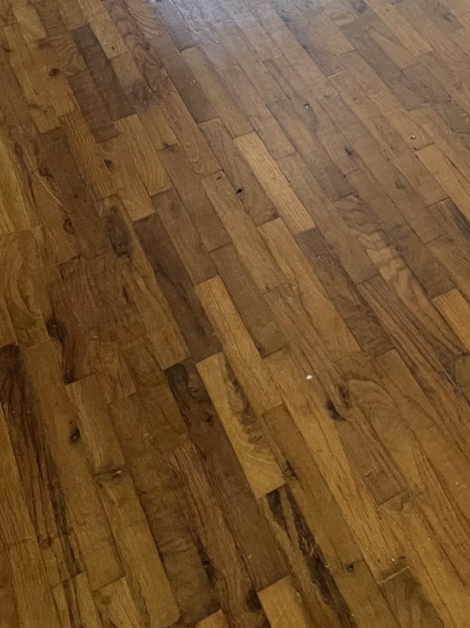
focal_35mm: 75
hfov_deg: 18.0
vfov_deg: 22.7
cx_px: 651
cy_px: -226
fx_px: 1358
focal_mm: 5.7
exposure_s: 1/60
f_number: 1.5
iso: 200
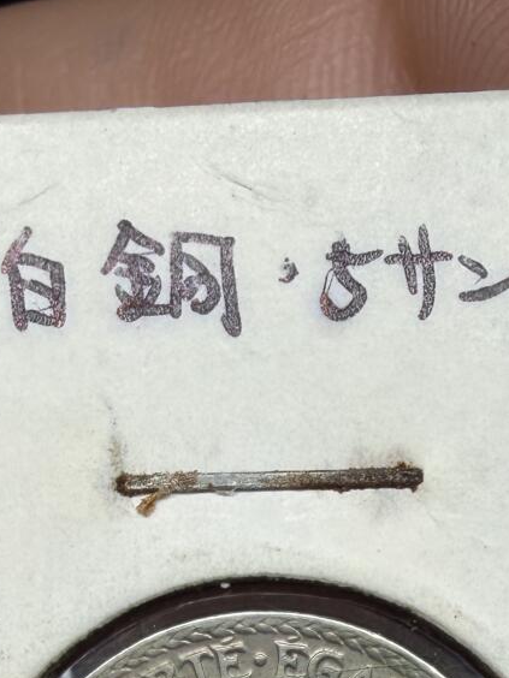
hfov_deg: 17.8
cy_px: 928
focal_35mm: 83
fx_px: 1627
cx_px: 274
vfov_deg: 21.0
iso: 50
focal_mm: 2.22
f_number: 2.2
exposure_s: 1/368
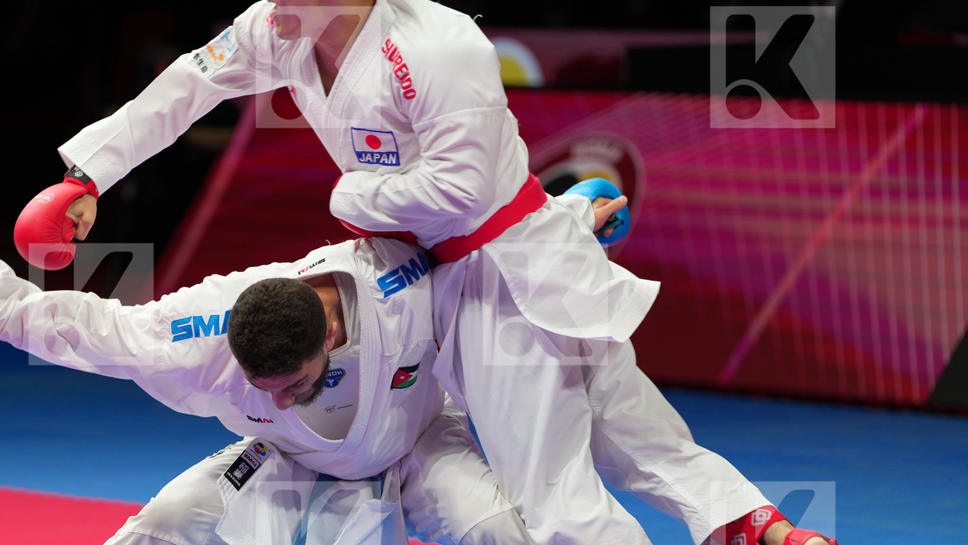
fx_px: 6367
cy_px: 305
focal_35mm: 248
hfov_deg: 8.7
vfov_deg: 4.9
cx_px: 318
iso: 500
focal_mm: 167
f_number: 2.8
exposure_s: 1/1000
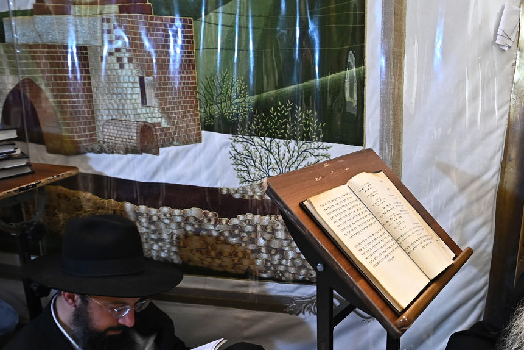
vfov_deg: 33.2
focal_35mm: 39
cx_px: 403
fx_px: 568
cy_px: 282
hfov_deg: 47.4
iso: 2000
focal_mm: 24
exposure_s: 1/100
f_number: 4.5
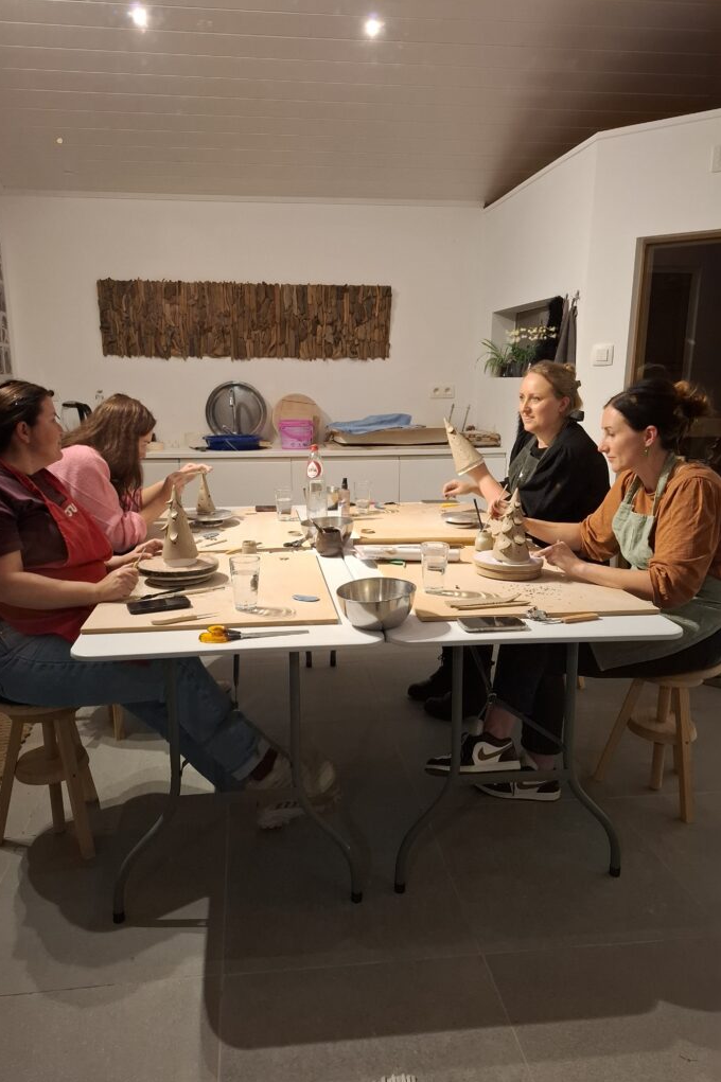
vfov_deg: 73.8
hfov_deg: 53.0
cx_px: 316
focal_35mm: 24
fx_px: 721
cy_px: 542
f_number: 1.8
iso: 400
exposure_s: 1/33
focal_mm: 5.54
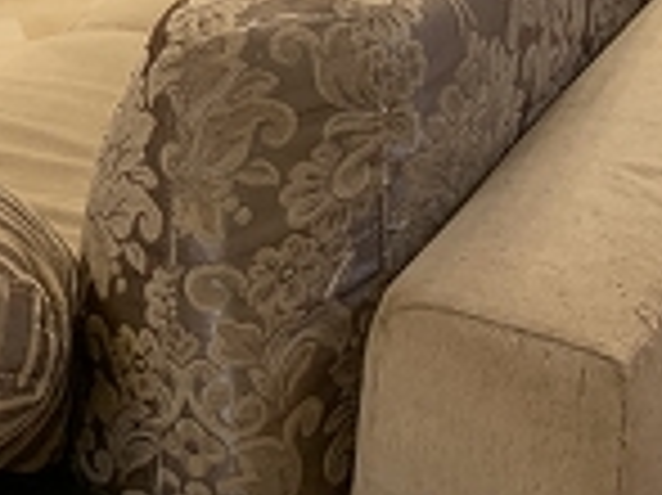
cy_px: -536
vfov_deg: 11.6
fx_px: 2159
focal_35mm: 113
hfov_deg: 17.4
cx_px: 387
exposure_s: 1/50
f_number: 1.8
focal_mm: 4.25
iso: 160
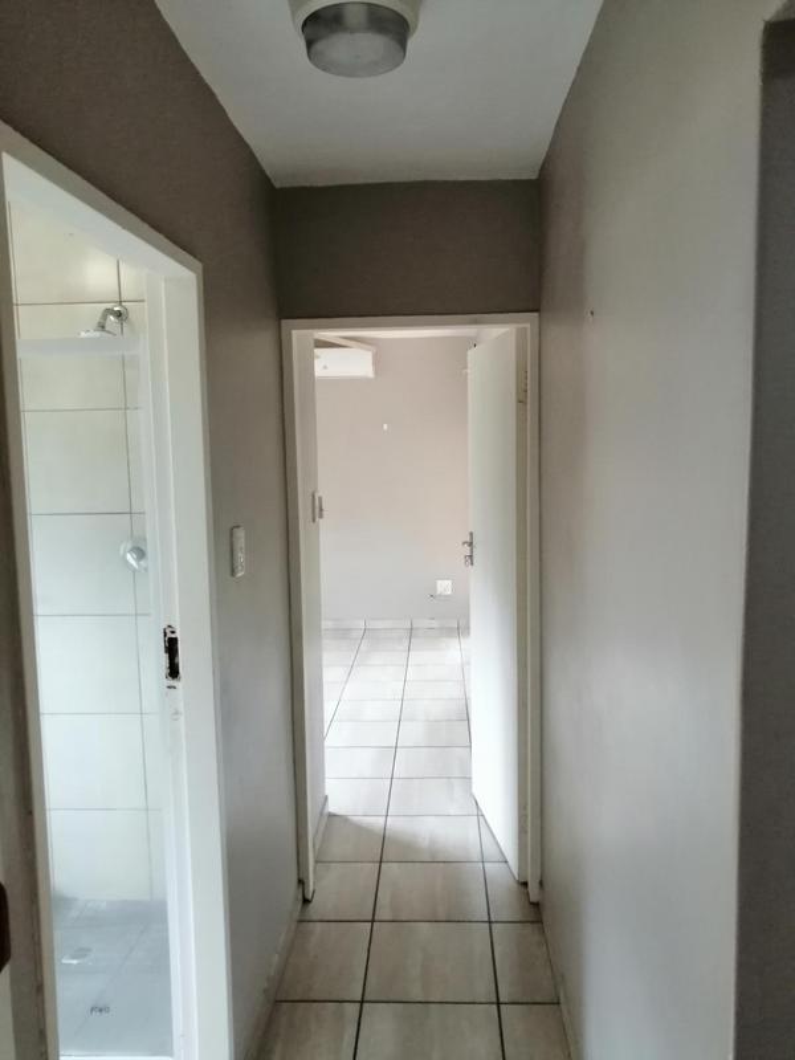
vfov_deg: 67.3
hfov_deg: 53.1
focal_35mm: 26
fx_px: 796
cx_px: 398
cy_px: 530
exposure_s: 1/100
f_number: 1.8
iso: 400
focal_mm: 3.95
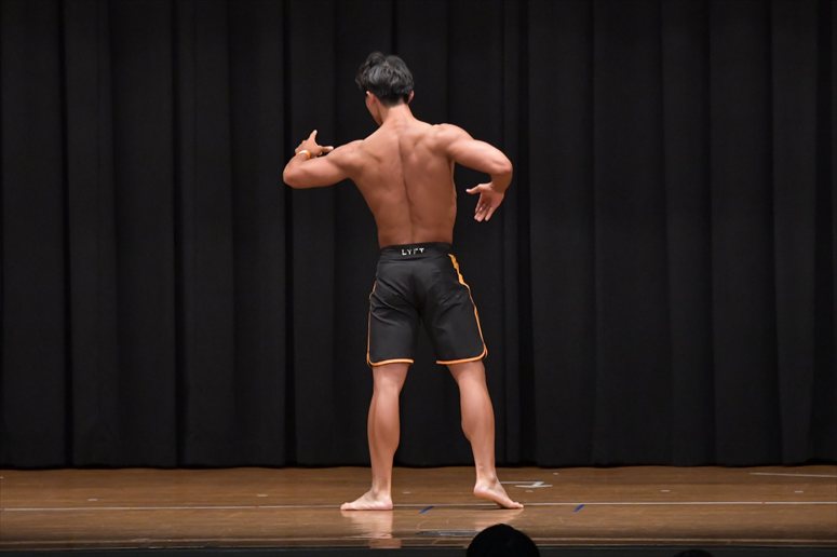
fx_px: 5043
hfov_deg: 9.5
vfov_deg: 6.3
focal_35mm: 217
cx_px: 418
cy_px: 278
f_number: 5.6
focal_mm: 145
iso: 6400
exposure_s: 1/400
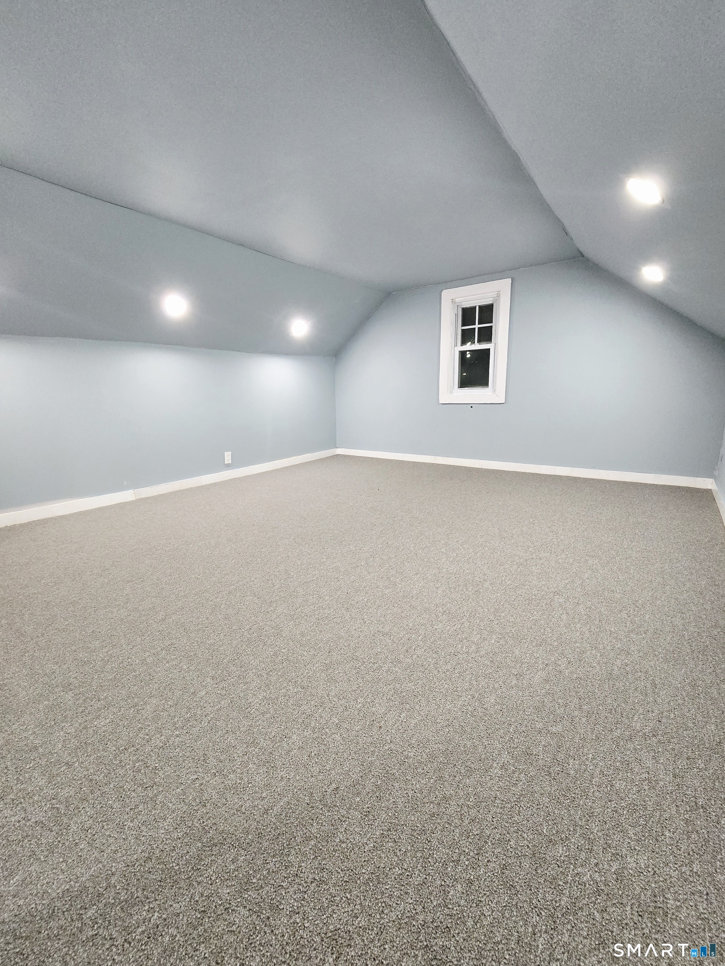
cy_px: 483
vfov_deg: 106.2
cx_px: 362
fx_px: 363
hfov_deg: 89.9
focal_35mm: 13
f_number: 2.2
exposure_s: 1/60.2
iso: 800
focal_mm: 2.2
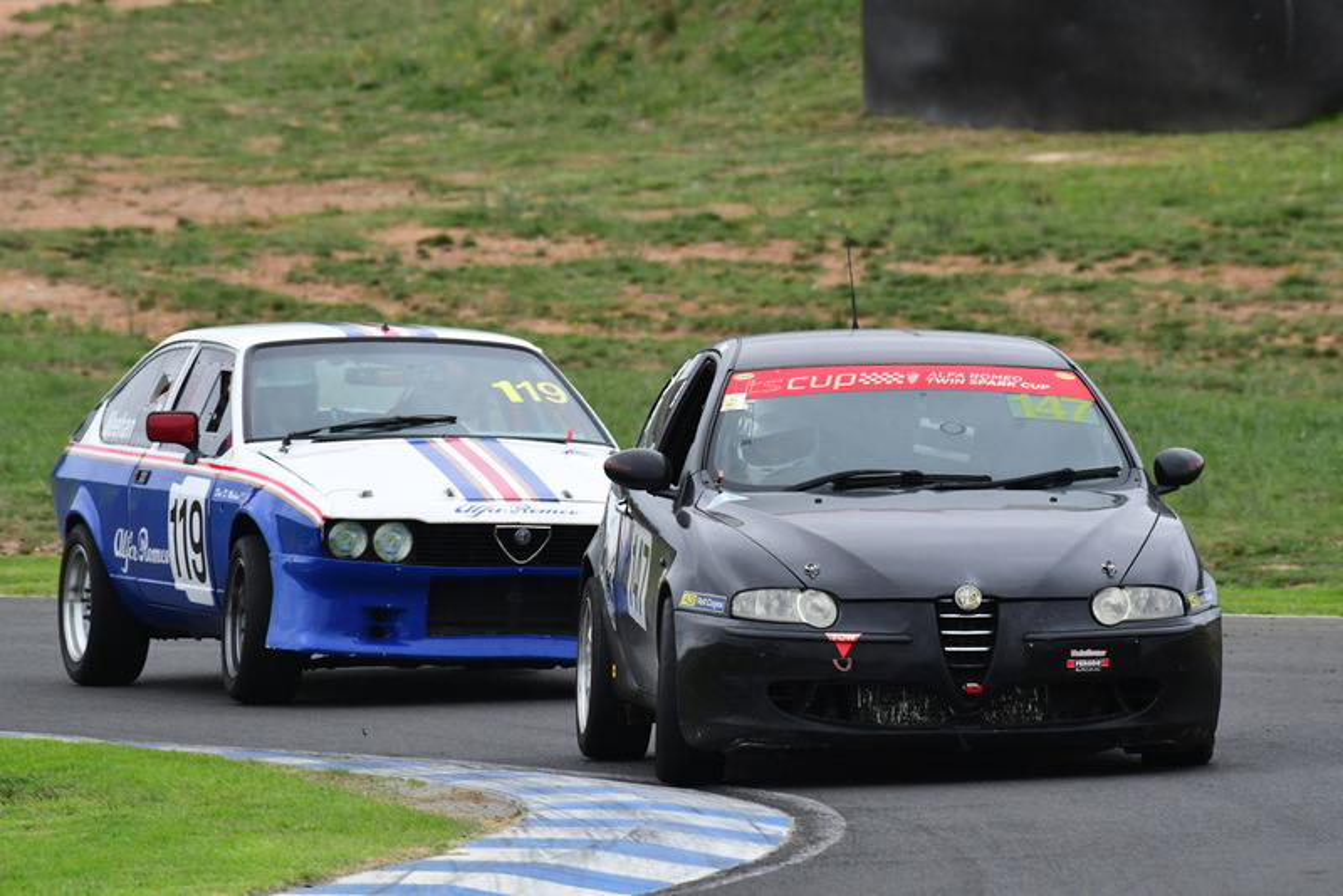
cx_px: 672
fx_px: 27988
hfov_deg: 2.7
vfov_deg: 1.8
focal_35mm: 750
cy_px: 448
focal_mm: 500
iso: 1250
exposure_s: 1/640
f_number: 11
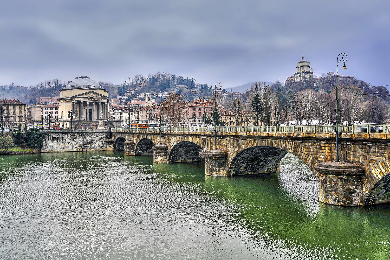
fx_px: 346
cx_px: 195
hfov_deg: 58.7
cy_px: 130
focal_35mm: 32
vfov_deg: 41.1
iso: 250
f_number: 8
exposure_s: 1/250
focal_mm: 32
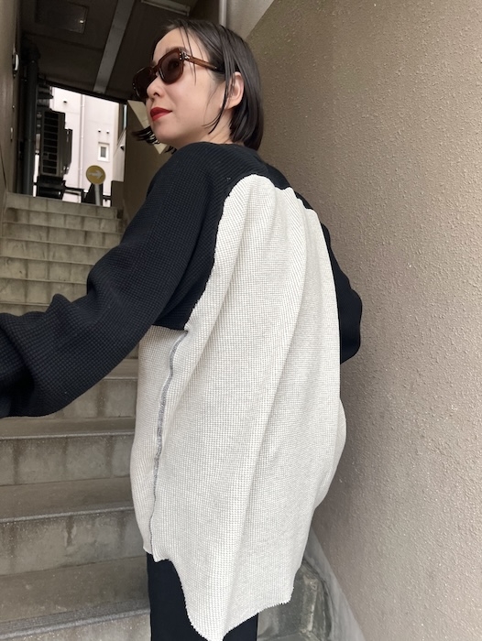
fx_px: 482
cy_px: 320
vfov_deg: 67.3
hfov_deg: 53.1
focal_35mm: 26
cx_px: 241
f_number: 1.5
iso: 80
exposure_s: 1/121
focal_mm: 5.7
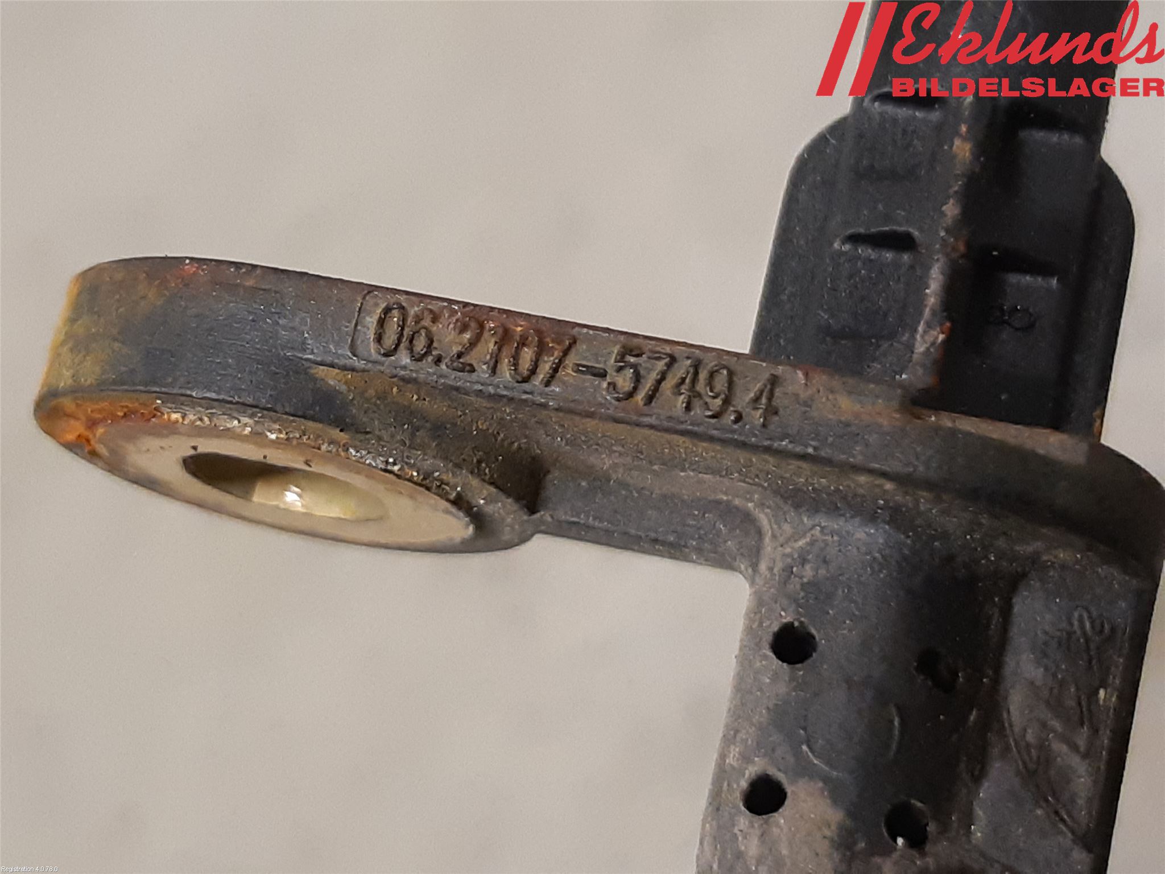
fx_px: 875
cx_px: 582
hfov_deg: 67.3
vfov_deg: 53.1
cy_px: 437
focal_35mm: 26
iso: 250
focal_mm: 3.93
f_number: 1.7
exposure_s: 1/50
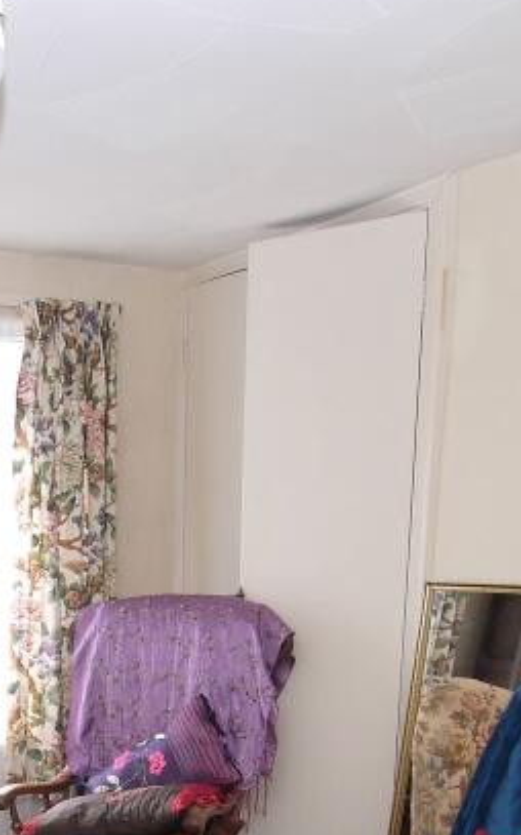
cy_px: 757
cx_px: 33
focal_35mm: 48
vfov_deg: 38.8
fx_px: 1092
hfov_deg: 25.8
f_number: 4
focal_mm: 9
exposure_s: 1/60
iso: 100
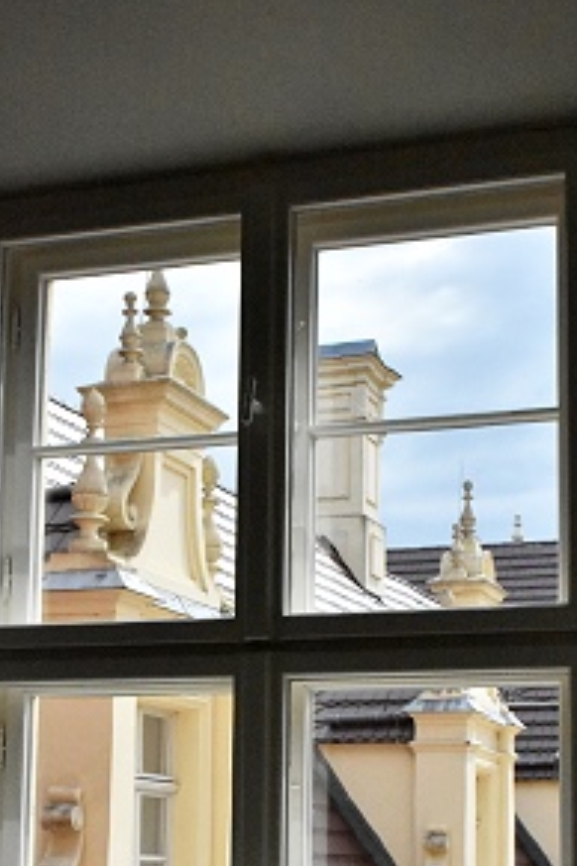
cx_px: 272
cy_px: 623
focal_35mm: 73
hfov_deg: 18.7
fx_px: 1755
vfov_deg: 27.4
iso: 7200
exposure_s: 1/8000
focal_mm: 32
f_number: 14
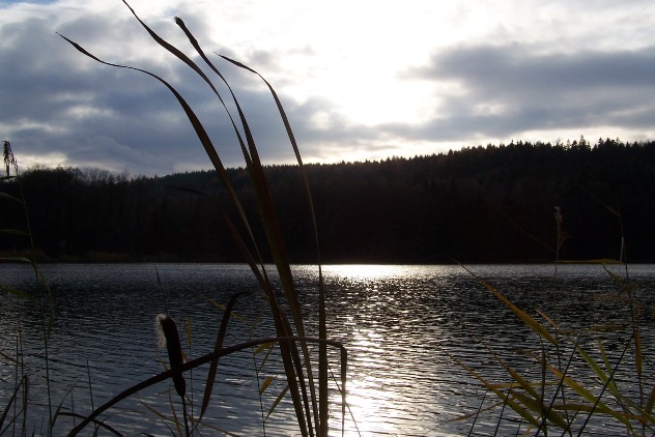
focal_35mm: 40
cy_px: 195
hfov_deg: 48.4
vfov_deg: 33.4
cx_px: 330
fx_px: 728
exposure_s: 1/750
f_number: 5.6
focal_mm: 6.3
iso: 80
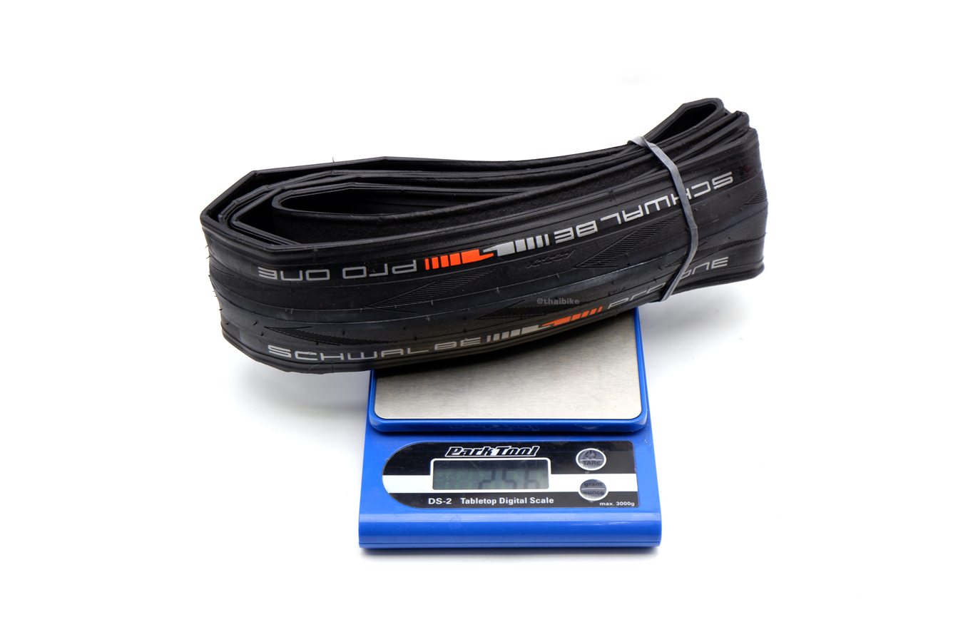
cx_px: 482
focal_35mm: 57
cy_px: 321
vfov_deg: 23.8
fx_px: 1525
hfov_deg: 35.1
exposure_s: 1/100
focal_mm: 38.5
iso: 200
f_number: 5.2
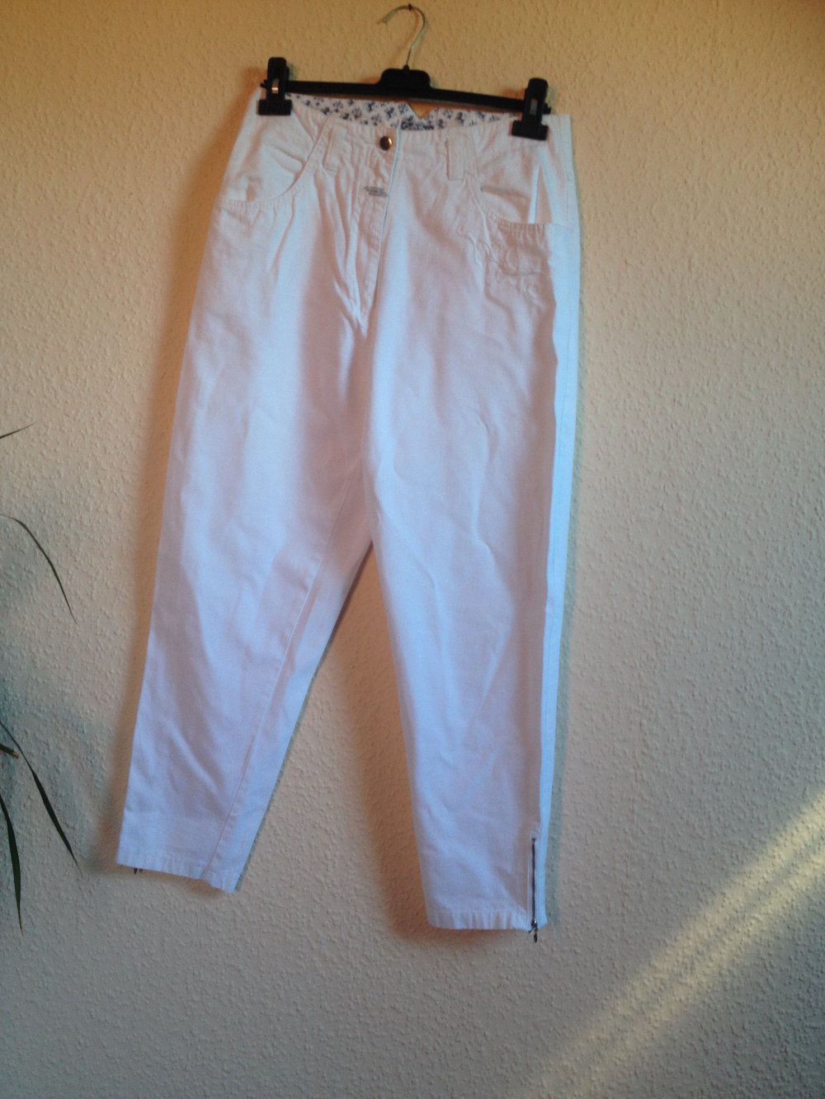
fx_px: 1112
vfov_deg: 52.6
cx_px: 412
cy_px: 550
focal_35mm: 35
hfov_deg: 40.7
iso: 50
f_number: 2.4
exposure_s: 1/24
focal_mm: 4.28
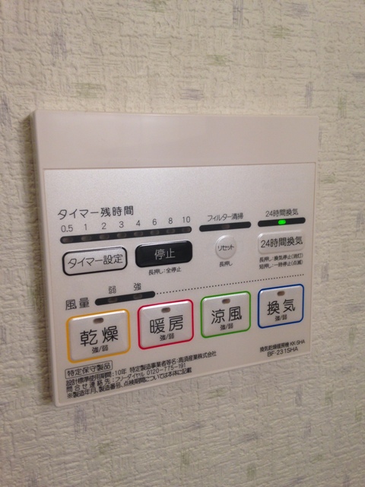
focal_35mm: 33
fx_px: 464
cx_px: 182
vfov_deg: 55.4
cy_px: 244
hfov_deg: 42.9
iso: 50
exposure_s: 1/60
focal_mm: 4.12
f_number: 2.4
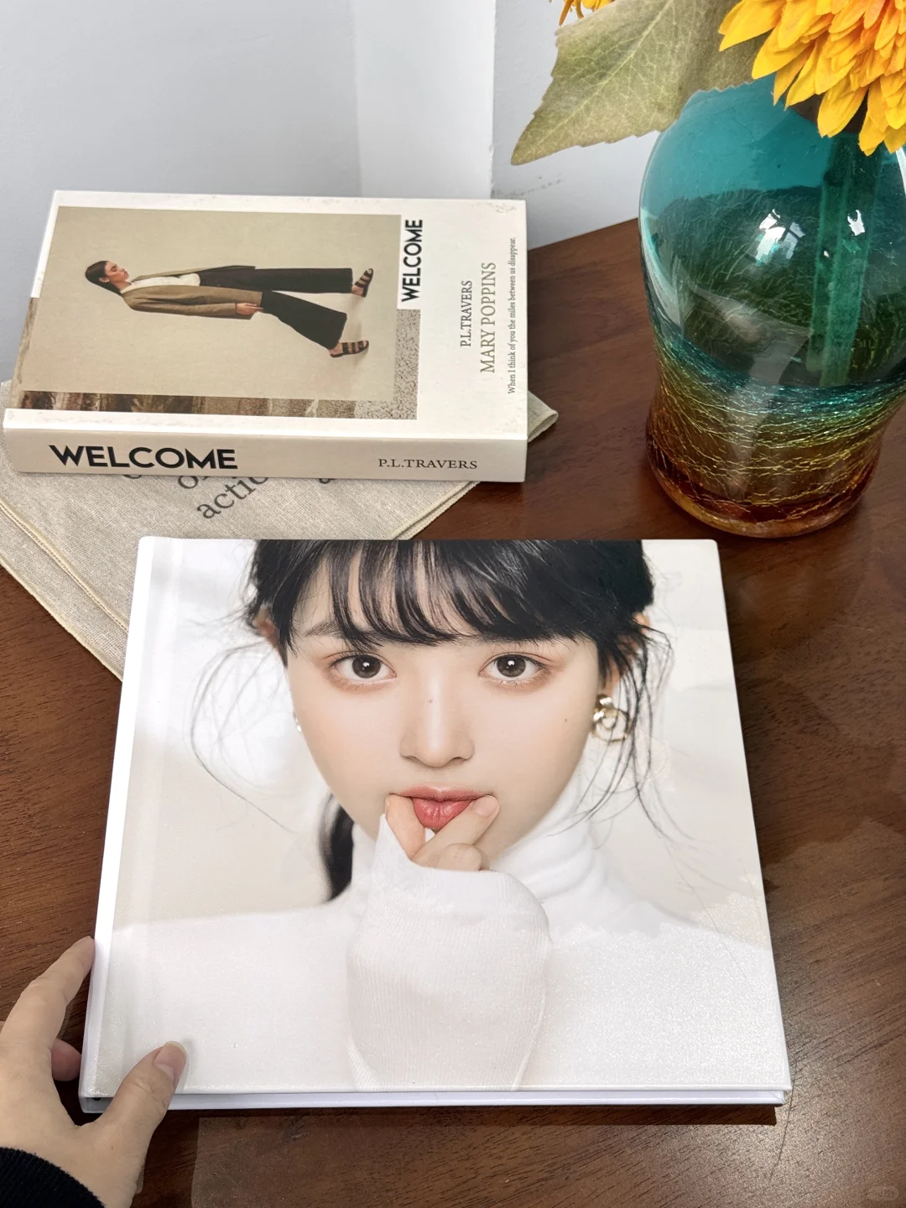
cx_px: 453
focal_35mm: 48
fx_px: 1675
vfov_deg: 39.7
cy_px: 604
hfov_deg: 30.3
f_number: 1.78
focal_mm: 6.76
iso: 80
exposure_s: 1/100
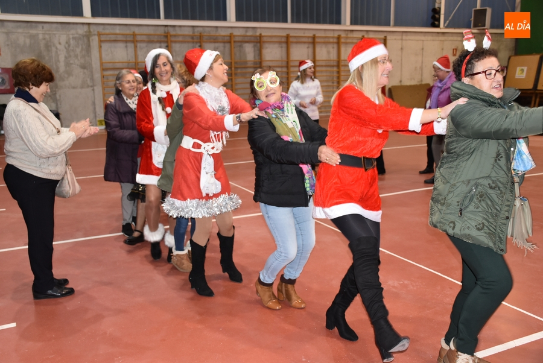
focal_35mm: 34
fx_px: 521
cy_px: 182
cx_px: 272
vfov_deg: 38.4
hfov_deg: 55.1
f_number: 3.8
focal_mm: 23
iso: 800
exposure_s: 1/60
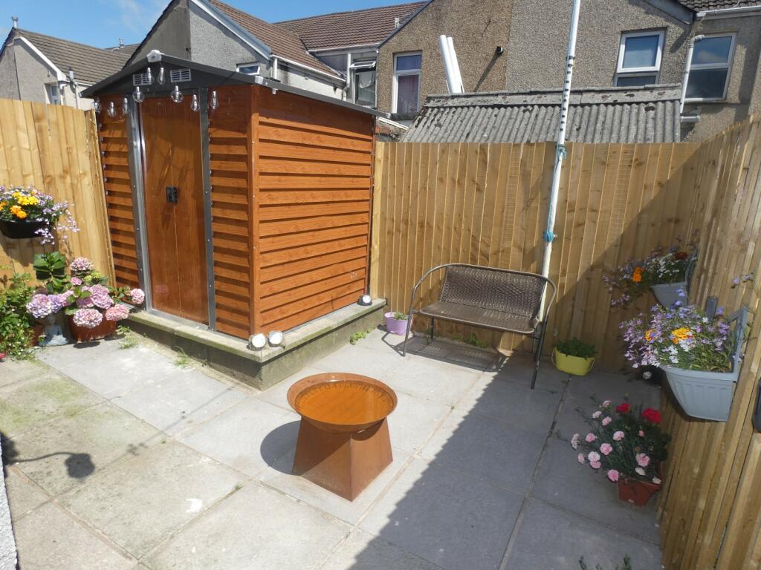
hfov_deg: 81.7
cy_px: 285
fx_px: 440
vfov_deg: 66.0
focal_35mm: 20
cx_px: 380
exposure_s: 1/1000
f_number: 3.2
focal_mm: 3.6
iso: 80
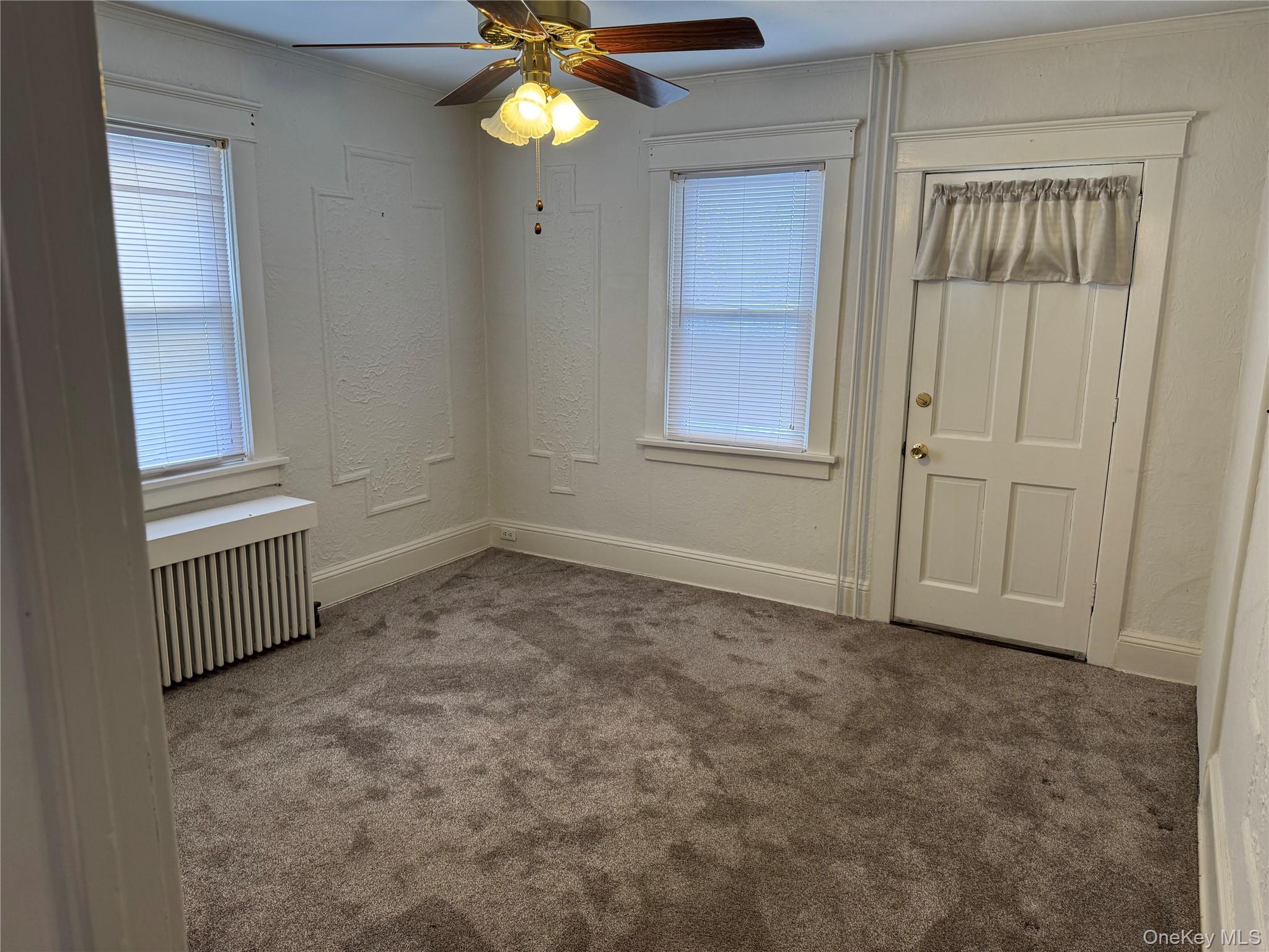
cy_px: 476
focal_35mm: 24
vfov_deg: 56.8
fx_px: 880
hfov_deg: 71.6
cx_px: 634
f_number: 1.78
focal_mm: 6.76
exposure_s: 1/60
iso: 125
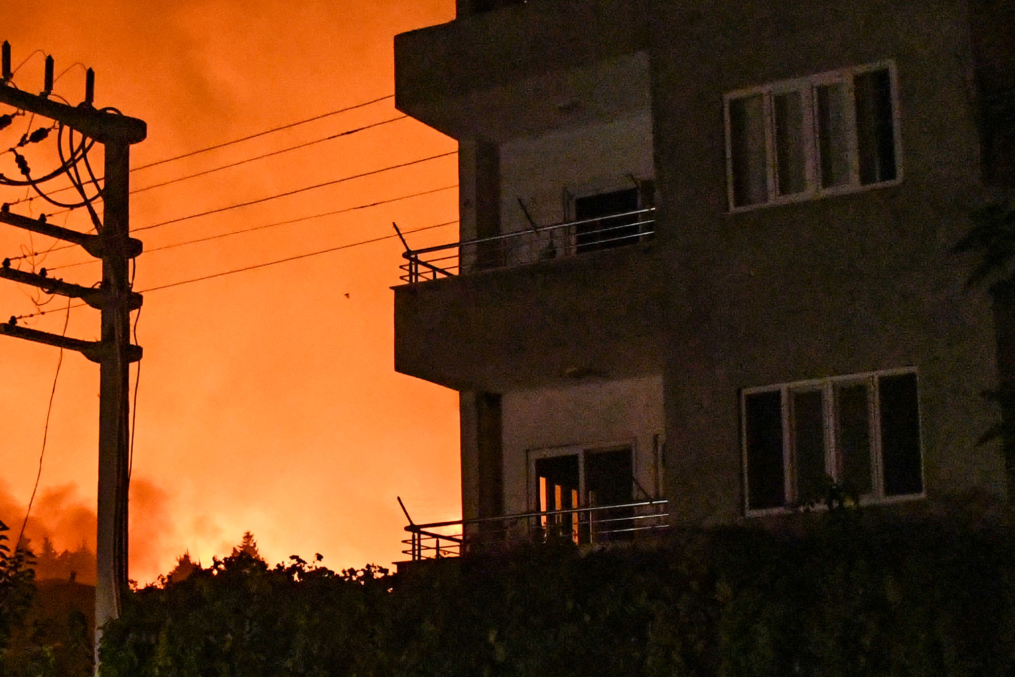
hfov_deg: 27.6
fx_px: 2058
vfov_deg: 18.7
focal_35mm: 73
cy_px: 383
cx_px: 366
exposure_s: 1/100
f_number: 4.5
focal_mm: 18
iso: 12800
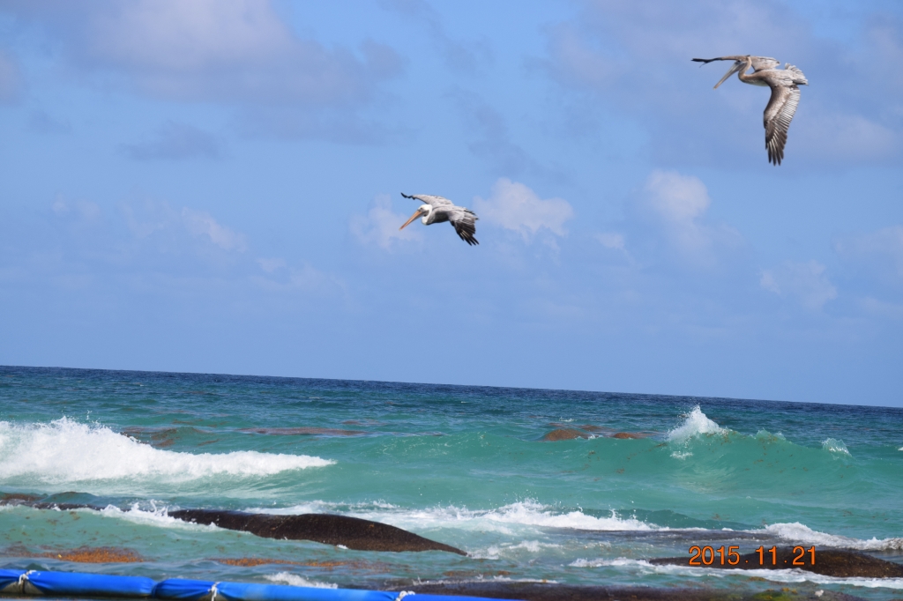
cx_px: 452
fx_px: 4513
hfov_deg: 11.4
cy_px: 300
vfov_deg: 7.6
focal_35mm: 180
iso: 360
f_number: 8
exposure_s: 1/2000
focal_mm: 120
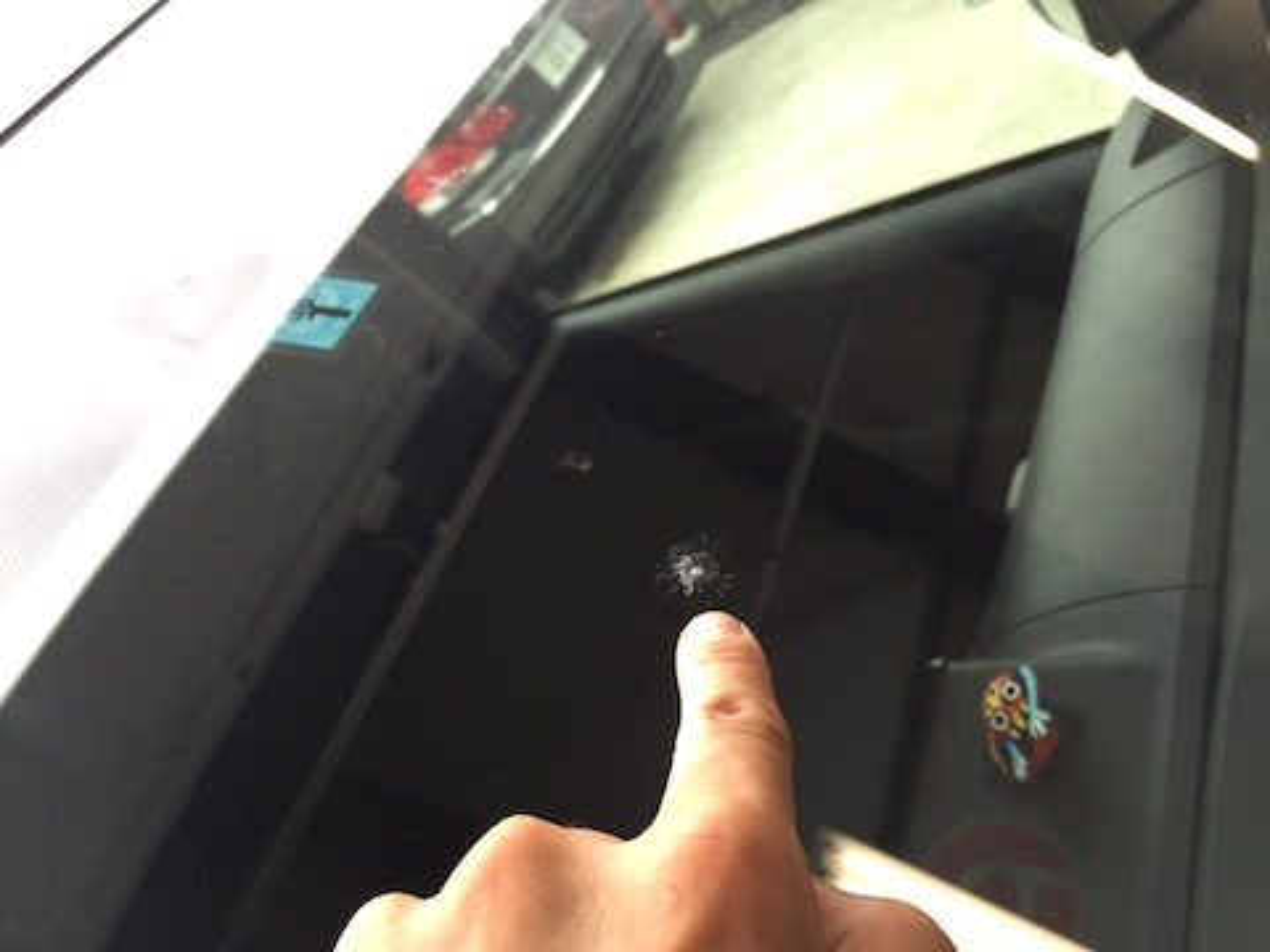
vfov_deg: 48.2
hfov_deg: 61.7
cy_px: 476
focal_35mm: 29
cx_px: 635
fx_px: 1064
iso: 32
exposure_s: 1/40
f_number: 2.2
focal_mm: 4.15
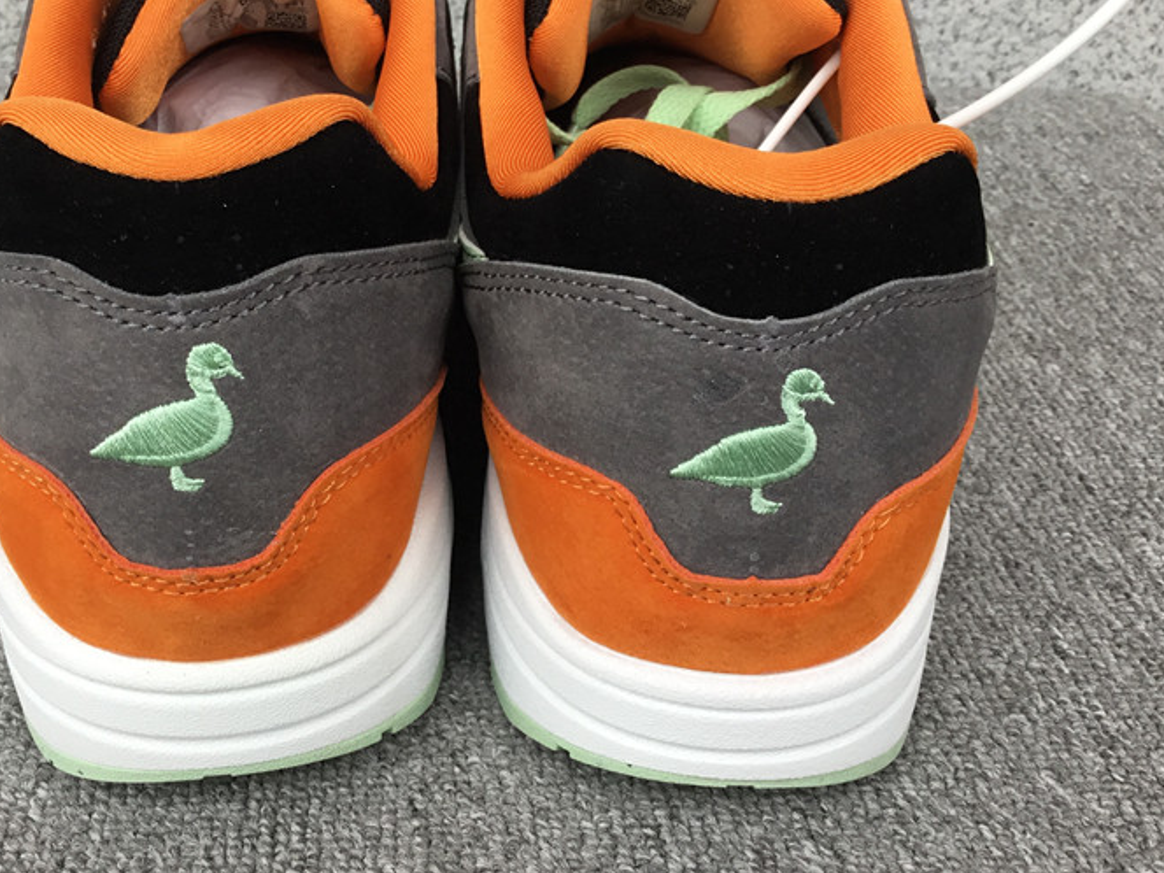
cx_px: 456
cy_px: 367
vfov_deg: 34.3
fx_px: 1412
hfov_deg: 44.5
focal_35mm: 42
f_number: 2.4
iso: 40
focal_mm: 3.3
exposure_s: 1/100
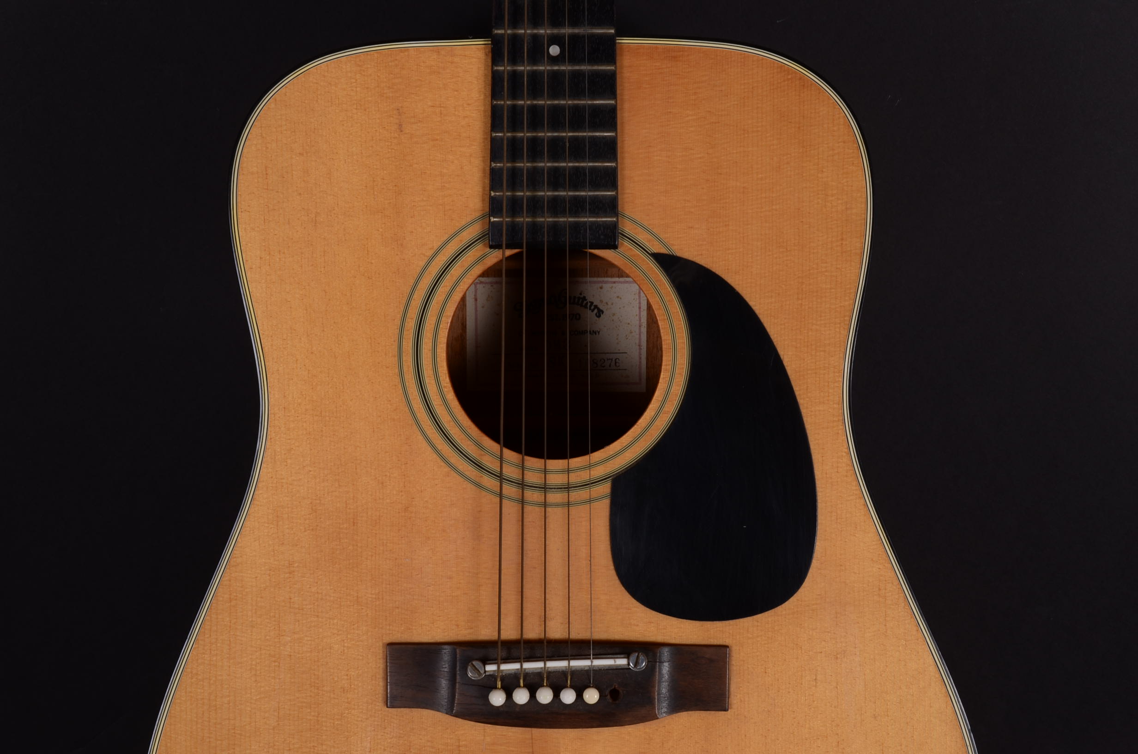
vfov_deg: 21.5
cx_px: 569
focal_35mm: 63
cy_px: 377
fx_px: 1987
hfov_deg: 32.0
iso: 125
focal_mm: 42
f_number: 16
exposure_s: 1/100
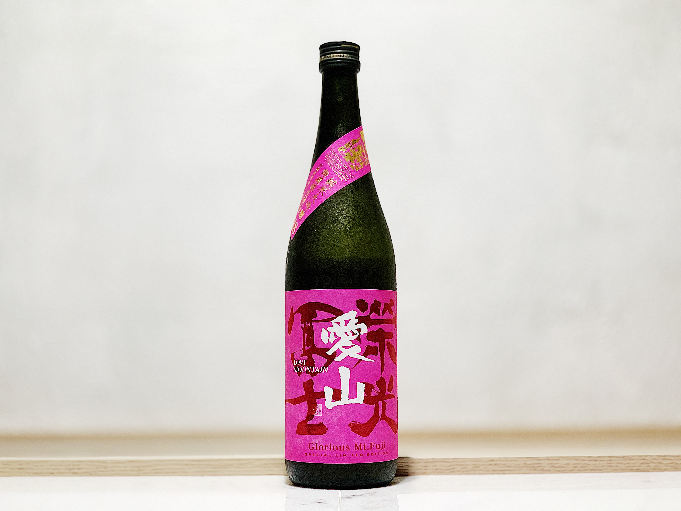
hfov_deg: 36.8
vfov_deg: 28.0
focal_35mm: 52
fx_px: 1023
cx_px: 340
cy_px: 256
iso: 125
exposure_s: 1/72
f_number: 2.4
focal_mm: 6
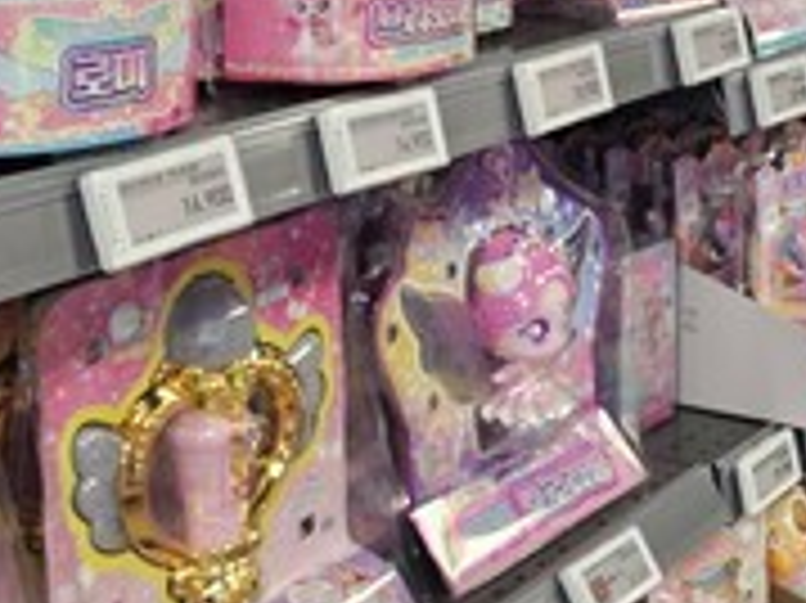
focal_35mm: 77
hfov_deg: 24.9
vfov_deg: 18.9
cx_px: 666
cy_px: 86
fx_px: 1792
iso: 160
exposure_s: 1/120
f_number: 1.8
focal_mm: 5.4
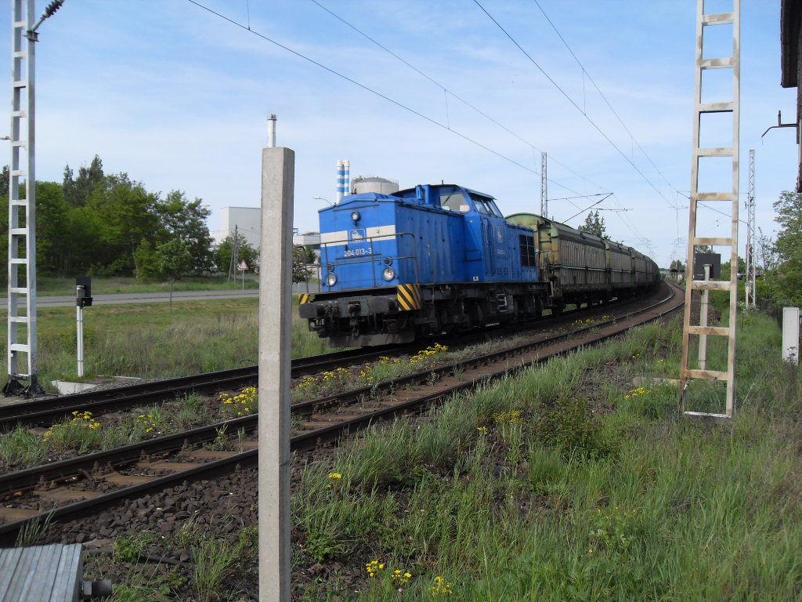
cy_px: 301
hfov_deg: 54.0
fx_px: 788
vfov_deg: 41.8
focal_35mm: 34
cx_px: 401
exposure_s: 1/250
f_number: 7
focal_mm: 6.3
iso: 80
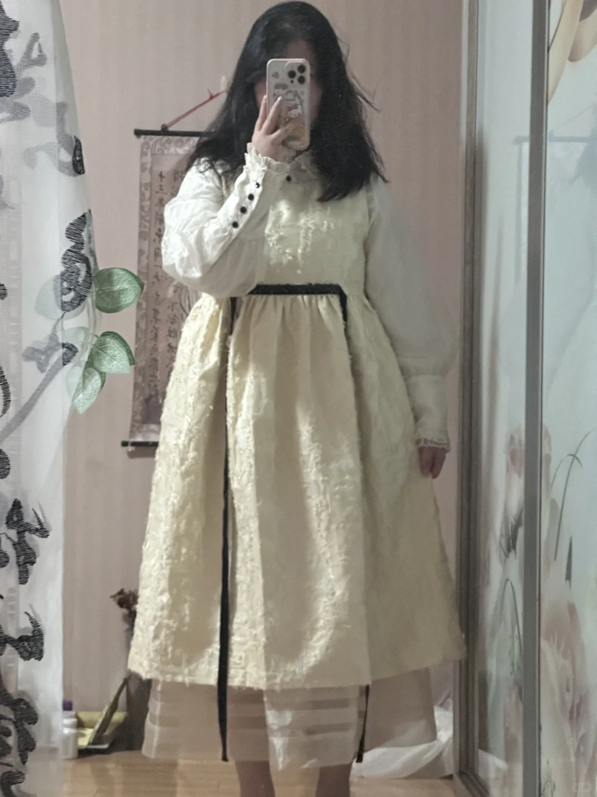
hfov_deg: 19.1
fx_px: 1771
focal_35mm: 77
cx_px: 298
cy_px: 398
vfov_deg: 25.3
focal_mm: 9
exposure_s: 1/30
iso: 2000
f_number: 2.8
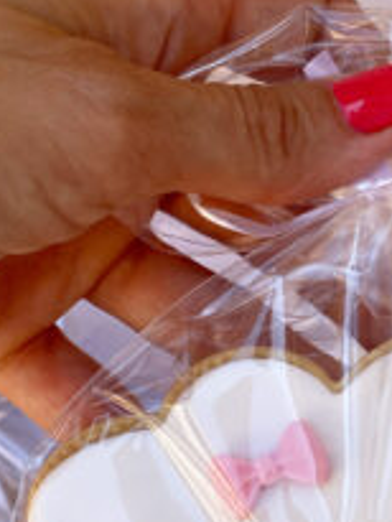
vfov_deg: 15.1
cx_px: 409
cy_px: 511
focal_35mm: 128
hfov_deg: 11.5
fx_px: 1931
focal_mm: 6
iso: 20
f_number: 2
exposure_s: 1/242
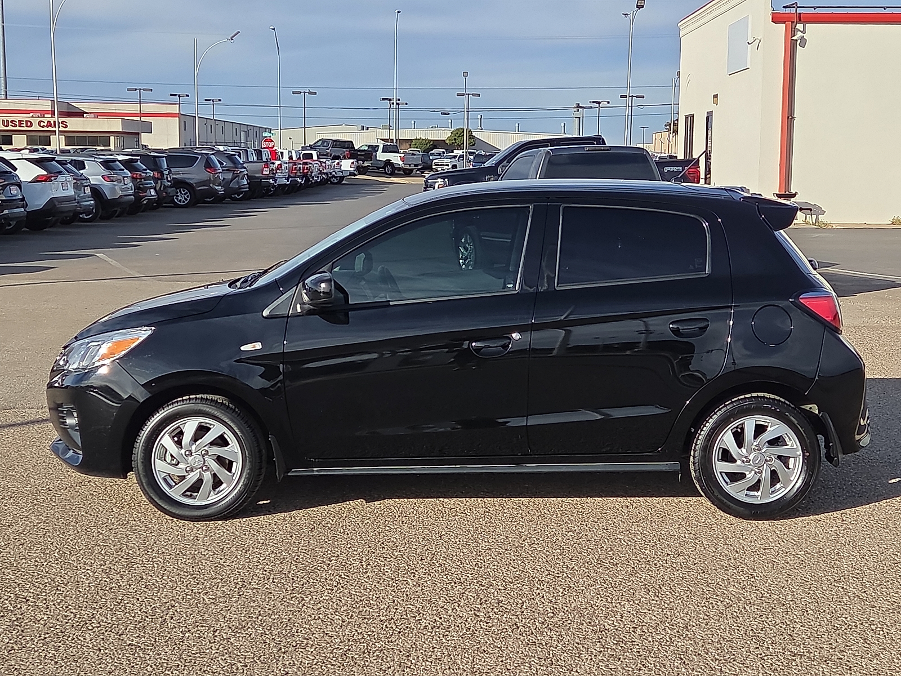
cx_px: 450
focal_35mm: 53
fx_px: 1380
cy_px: 338
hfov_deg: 36.2
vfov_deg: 27.5
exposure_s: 1/2500
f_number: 1.8
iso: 25
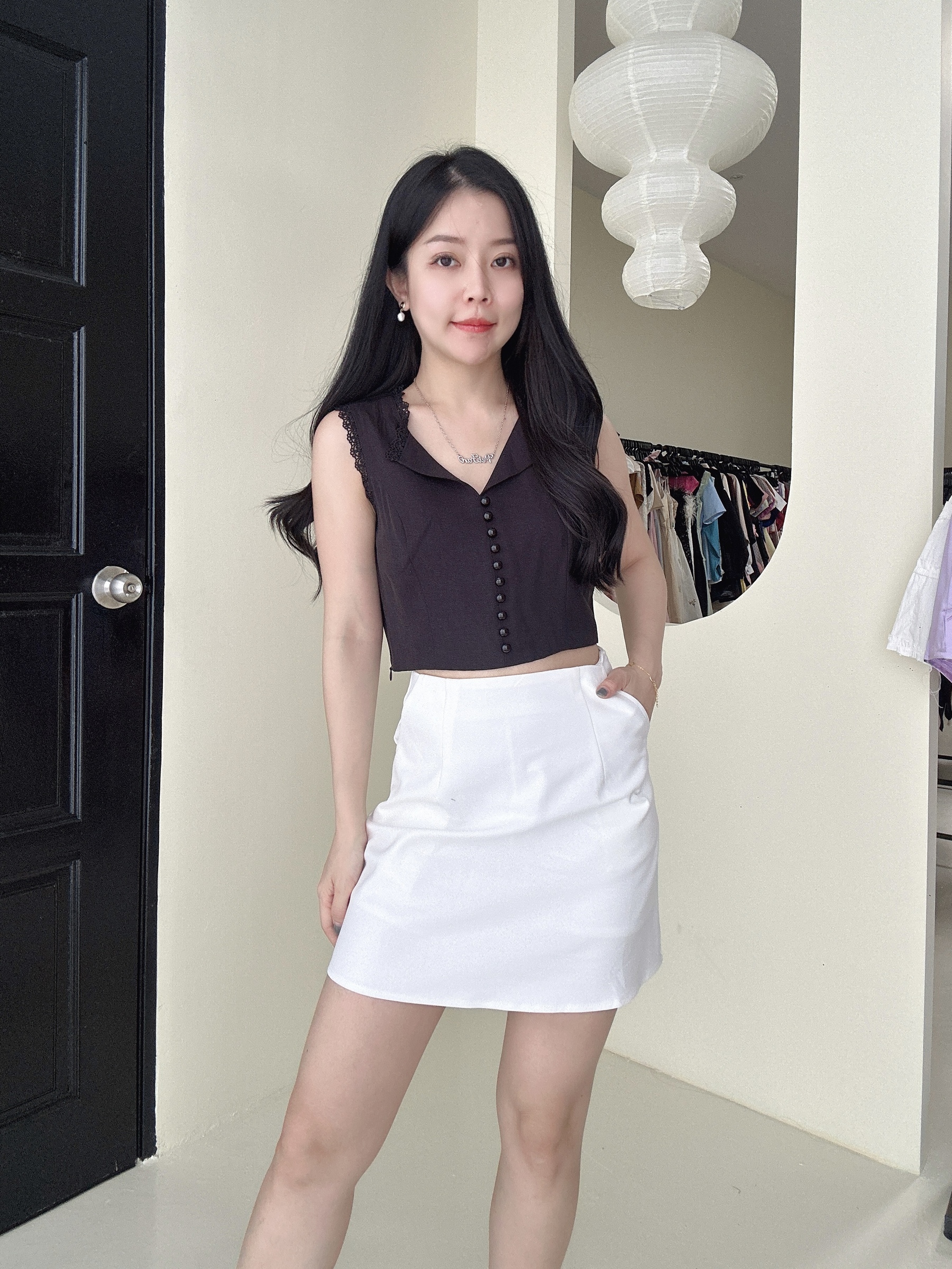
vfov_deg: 73.9
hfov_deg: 58.9
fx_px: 843
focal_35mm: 23
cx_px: 476
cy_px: 634
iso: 80
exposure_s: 1/65
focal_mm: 2.69
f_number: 1.9
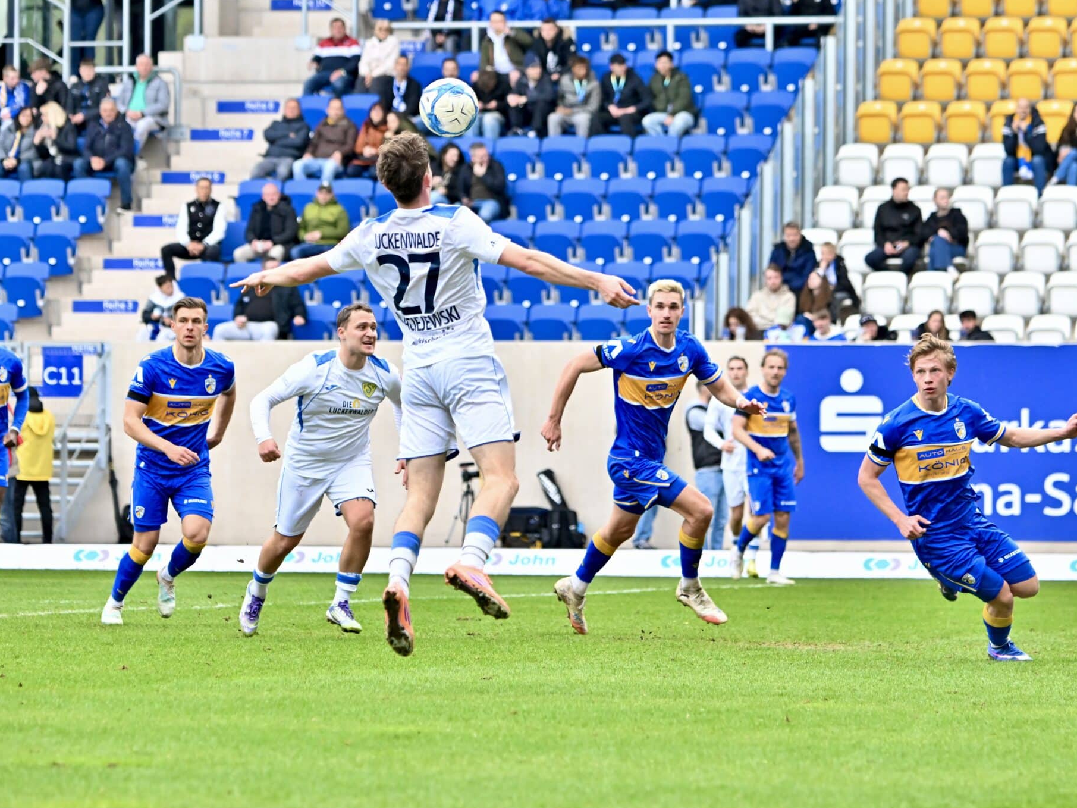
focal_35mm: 212
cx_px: 531
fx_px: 6595
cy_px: 404
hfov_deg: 9.3
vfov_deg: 7.0
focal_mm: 195
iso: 2200
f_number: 5.3
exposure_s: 1/1600
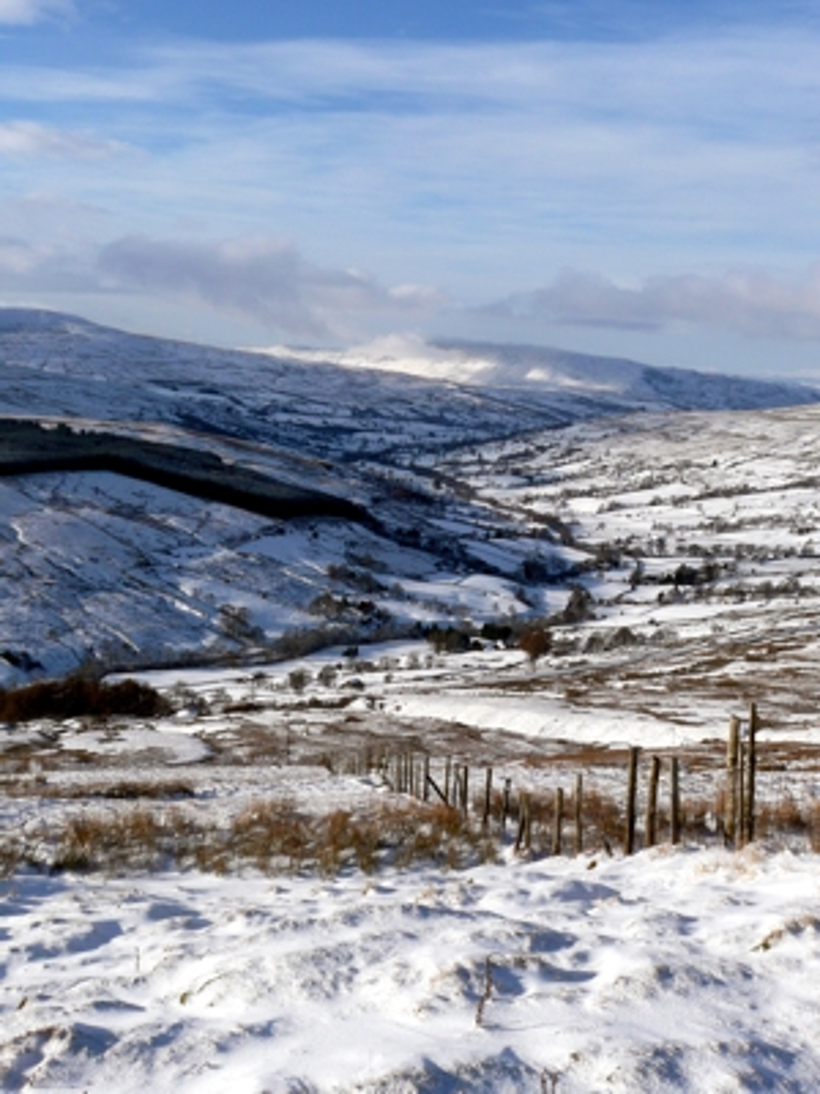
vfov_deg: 43.9
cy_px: 547
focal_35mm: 43
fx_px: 1358
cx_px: 410
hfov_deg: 33.6
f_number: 10
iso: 100
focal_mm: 7
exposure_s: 1/250
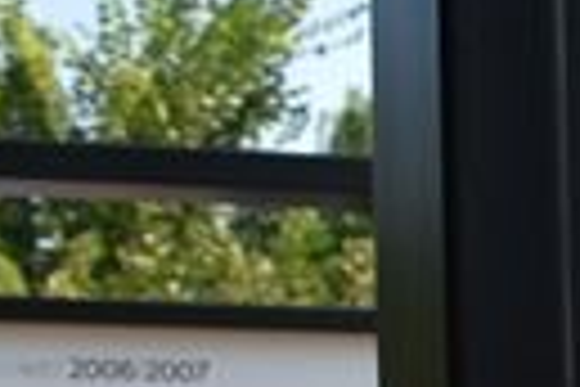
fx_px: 3834
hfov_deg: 7.9
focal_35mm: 238
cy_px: 619
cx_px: 1457
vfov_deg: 5.7
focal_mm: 20
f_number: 7.1
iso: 100
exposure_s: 1/200
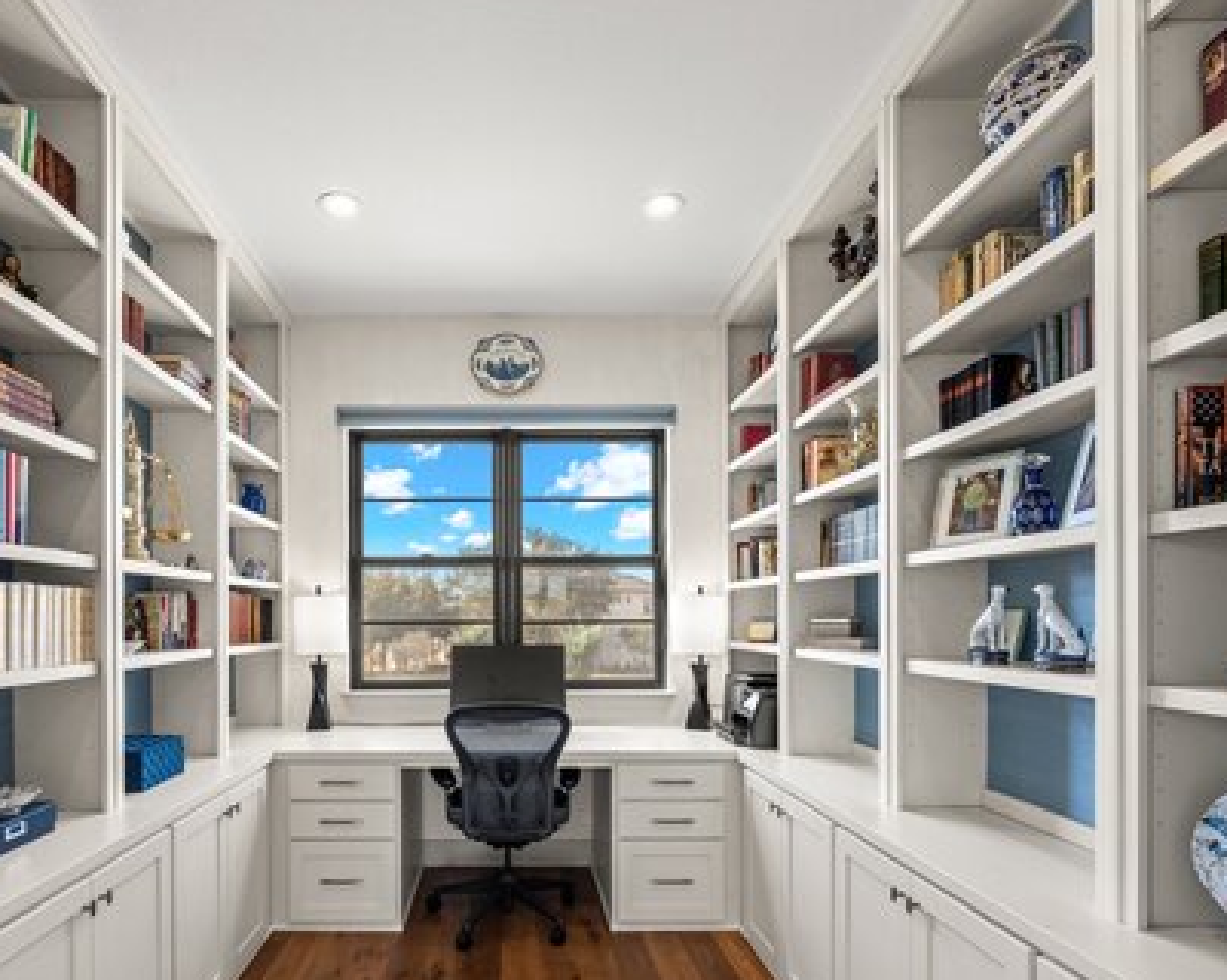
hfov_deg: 85.7
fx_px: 653
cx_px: 511
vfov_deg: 72.4
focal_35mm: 18
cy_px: 617
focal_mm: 12
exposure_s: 1/15
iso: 100
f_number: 8
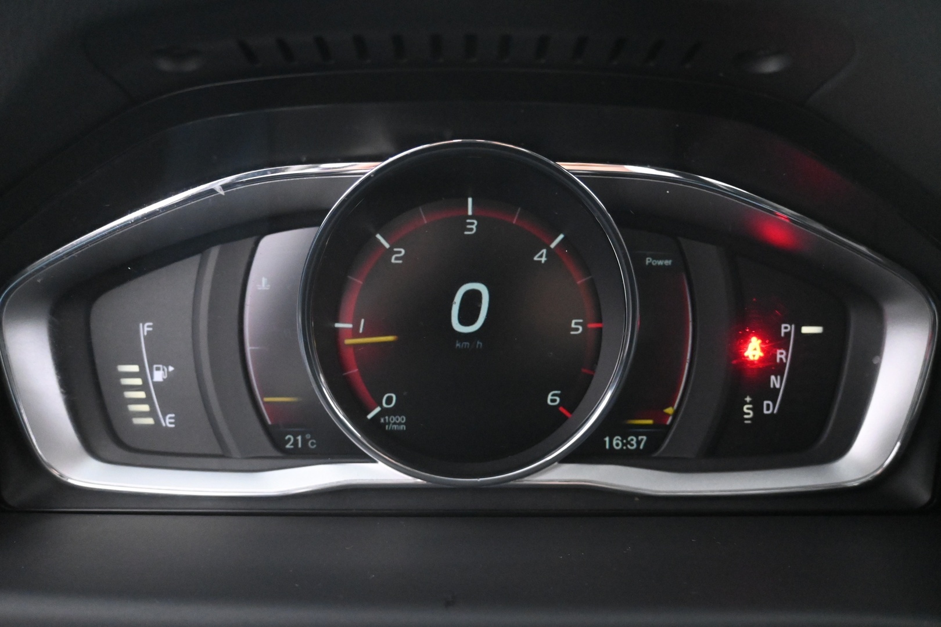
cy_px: 314
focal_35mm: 29
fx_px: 765
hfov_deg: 63.2
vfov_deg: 44.6
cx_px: 470
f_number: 3.8
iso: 6400
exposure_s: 1/30
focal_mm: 19.5
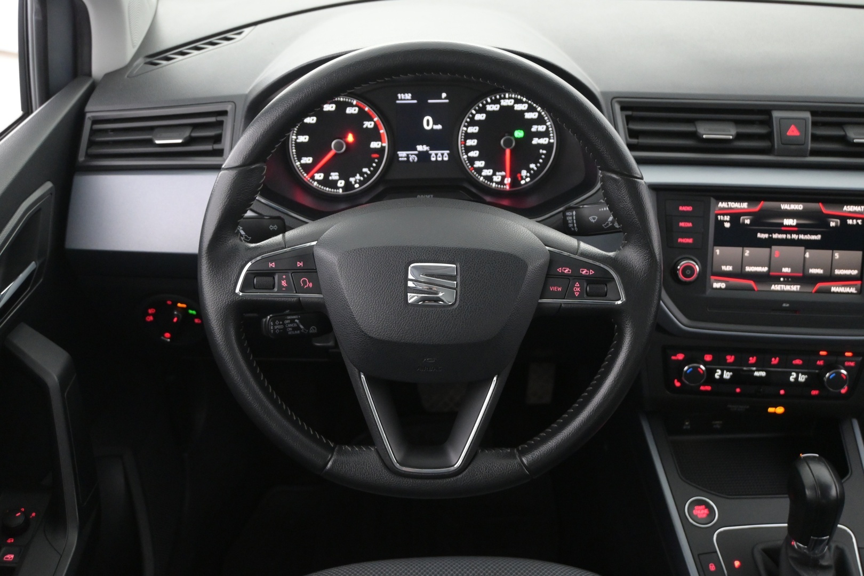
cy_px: 288
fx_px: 882
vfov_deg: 36.2
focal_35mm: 37
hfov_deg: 52.2
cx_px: 432
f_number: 4.2
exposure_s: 1/40
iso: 2800
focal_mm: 24.5
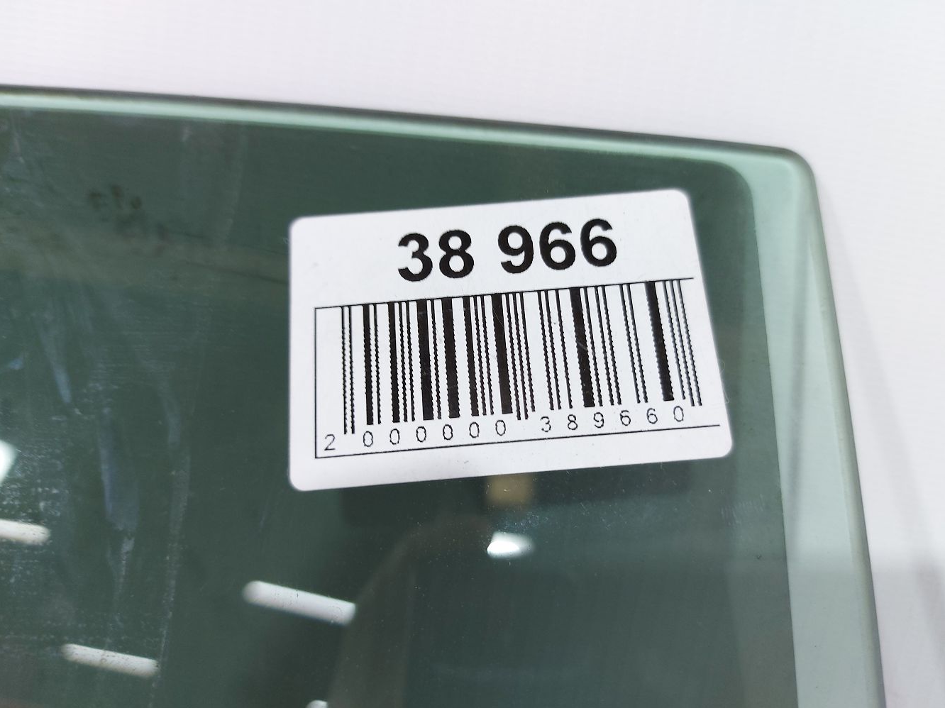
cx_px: 491
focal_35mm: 25
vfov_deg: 54.8
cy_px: 341
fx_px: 682
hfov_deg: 69.4
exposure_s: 1/50
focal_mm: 5.23
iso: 64
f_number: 1.8
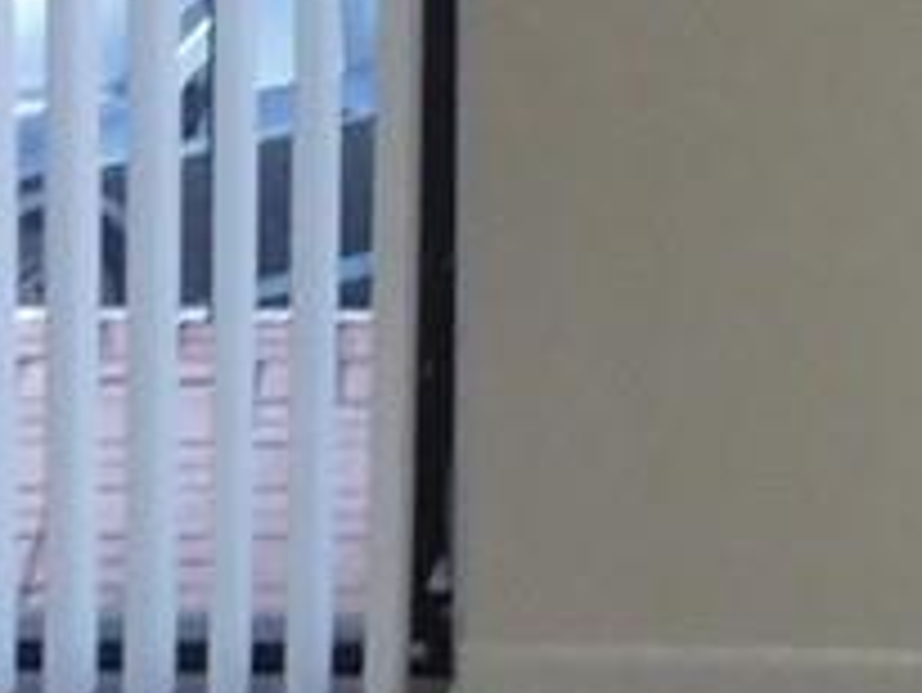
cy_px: 72
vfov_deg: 7.9
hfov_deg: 10.5
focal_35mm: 187
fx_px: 4984
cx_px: 216
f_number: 3
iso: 400
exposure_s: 1/30
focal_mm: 4.1
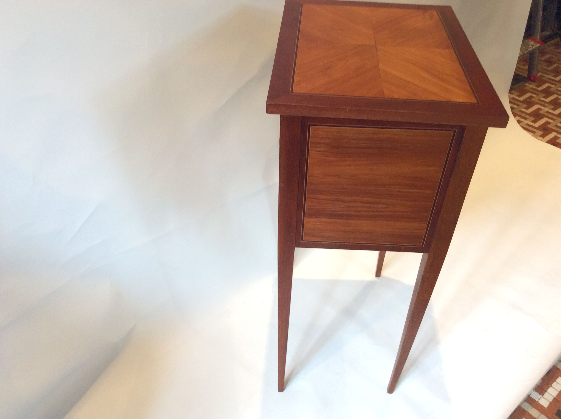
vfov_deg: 44.1
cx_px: 280
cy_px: 210
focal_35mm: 32
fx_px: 518
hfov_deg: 56.9
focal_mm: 3.3
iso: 125
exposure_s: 1/25
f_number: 2.4
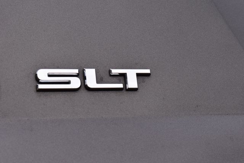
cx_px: 122
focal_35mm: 82
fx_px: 559
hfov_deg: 24.6
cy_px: 82
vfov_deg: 16.5
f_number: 10
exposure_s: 1/250
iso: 400
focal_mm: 55
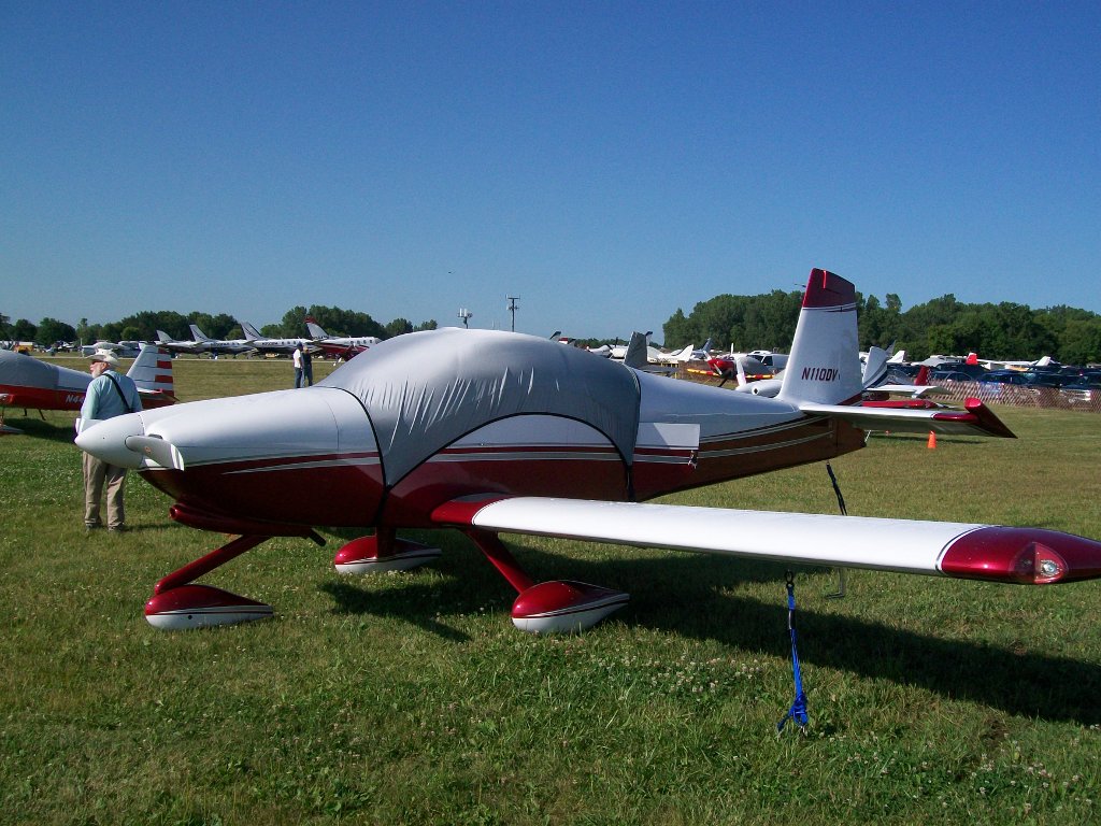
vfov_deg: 39.7
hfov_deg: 51.4
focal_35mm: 36
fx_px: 1145
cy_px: 413
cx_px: 550
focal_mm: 6
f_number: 4.8
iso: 64
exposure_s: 1/800
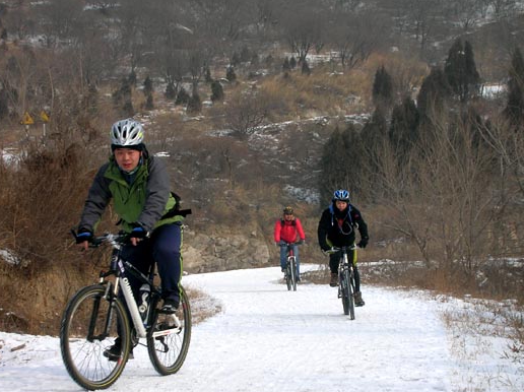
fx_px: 1512
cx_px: 260
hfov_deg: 19.7
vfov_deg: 14.8
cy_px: 222
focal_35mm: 100
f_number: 7.4
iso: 50
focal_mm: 14.3
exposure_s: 1/136
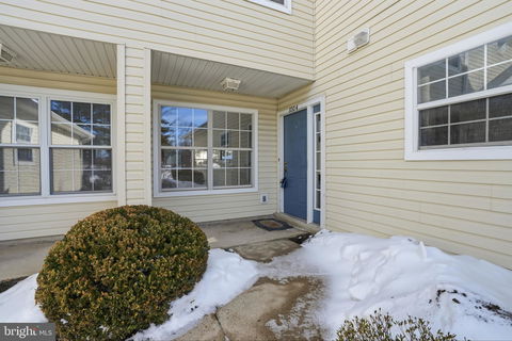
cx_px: 256
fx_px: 228
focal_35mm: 16
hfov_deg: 96.7
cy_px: 170
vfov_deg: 73.7
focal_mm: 16
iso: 500
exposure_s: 1/2000
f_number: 10
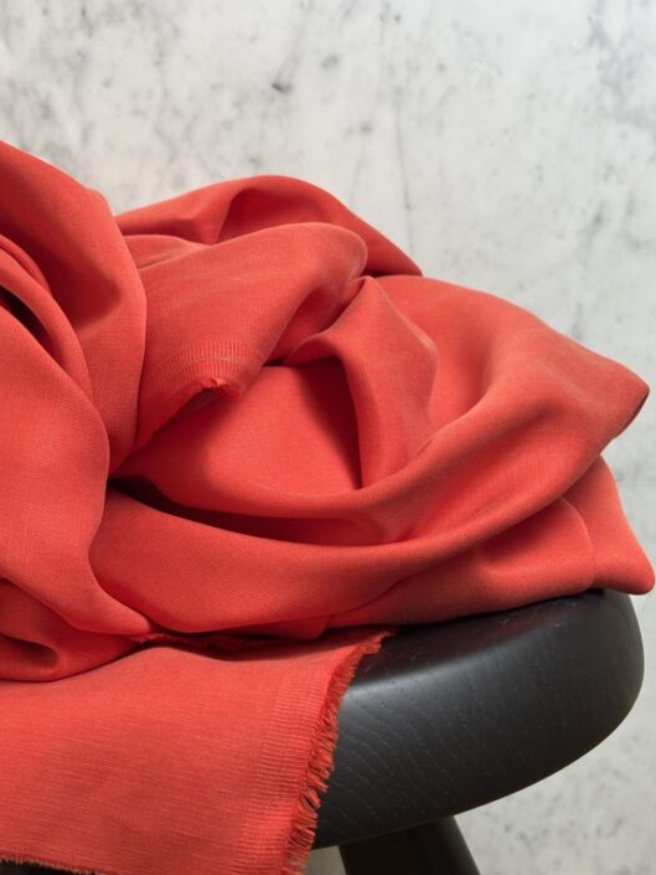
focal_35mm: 59
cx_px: 304
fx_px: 1490
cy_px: 470
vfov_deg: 32.7
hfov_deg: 24.8
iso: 64
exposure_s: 1/60
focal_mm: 5.96
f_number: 1.6
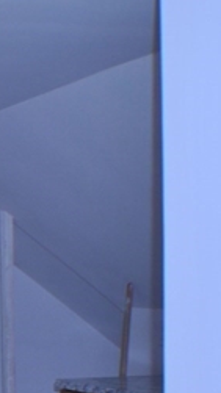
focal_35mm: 154
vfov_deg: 13.8
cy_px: 348
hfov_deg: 7.3
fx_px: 1606
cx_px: -334
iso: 100
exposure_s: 1/100
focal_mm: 24
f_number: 4
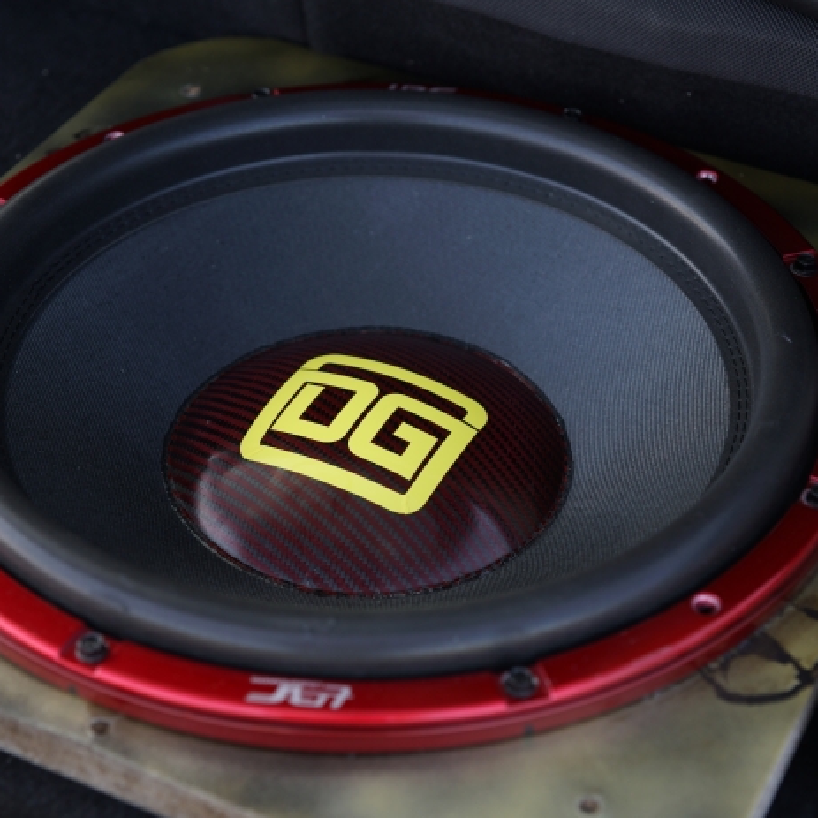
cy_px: 410
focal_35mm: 77
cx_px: 415
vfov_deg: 22.5
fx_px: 2059
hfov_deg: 22.5
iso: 200
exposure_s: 1/125
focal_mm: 60
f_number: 4.5
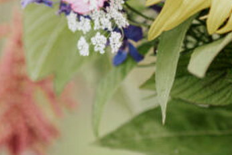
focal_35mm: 284
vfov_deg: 4.8
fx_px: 1830
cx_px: 107
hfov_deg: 7.3
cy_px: 7
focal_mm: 85
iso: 200
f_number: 1.8
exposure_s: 1/1600
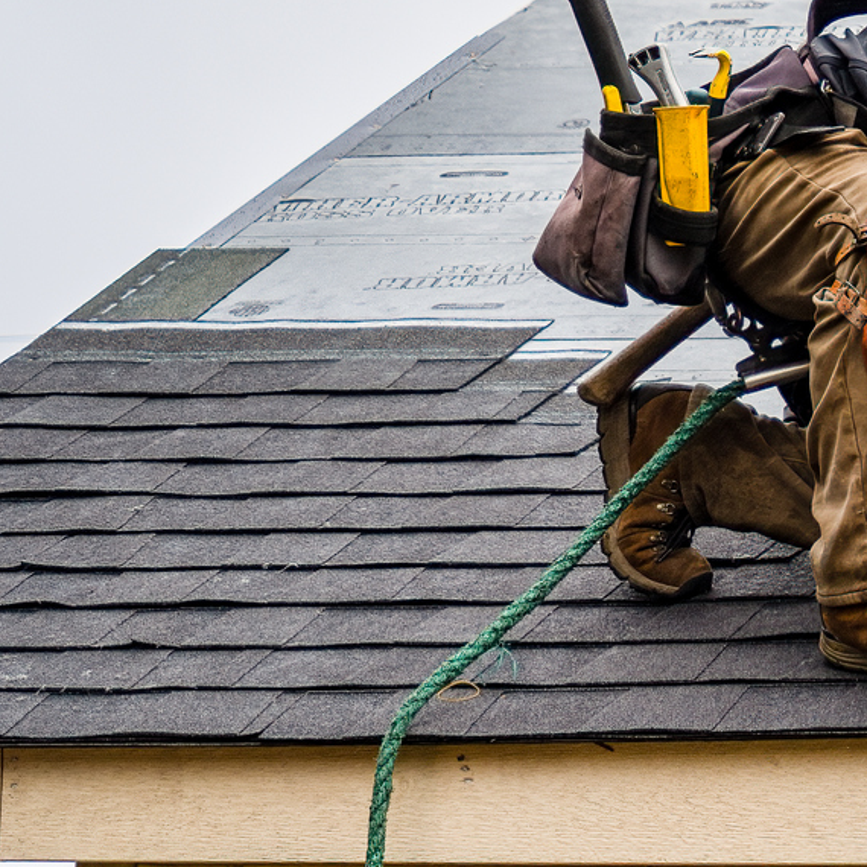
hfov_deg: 6.4
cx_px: 1424
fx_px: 7623
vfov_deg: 6.5
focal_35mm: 269
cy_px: 8
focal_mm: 85
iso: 100
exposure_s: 1/160
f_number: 7.1
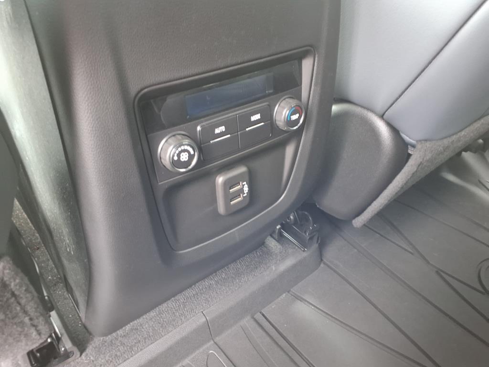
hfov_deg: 65.3
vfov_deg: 51.4
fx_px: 381
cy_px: 184
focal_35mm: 27
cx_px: 244
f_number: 1.9
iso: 320
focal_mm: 3.58
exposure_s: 1/24
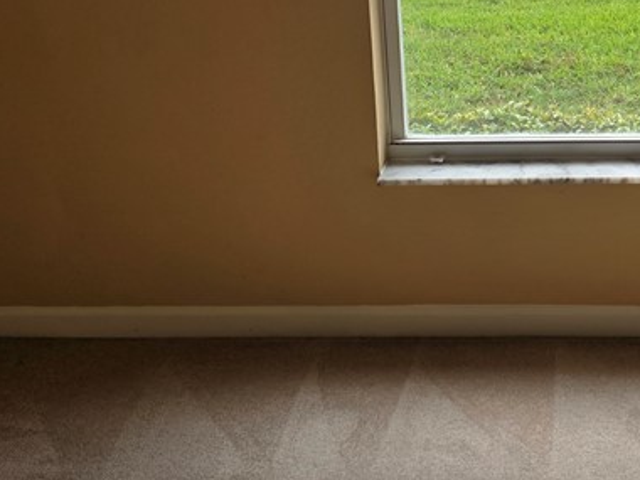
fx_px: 1146
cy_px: -30
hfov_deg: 29.8
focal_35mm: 62
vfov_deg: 22.5
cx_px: 586
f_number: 1.7
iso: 12
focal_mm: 6.3
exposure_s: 1/305
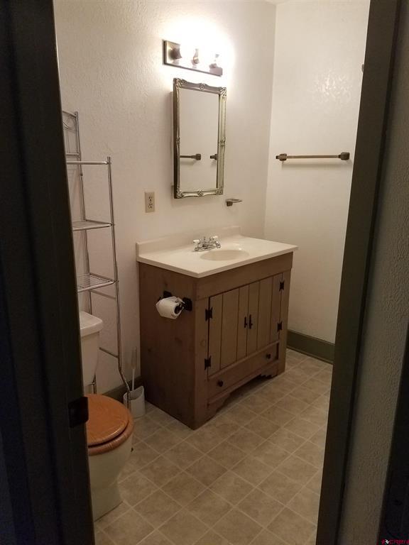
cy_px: 272
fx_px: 410
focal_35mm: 26
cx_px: 204
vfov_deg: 67.3
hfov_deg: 53.1
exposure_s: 1/40
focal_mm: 4.2
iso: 125
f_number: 1.7
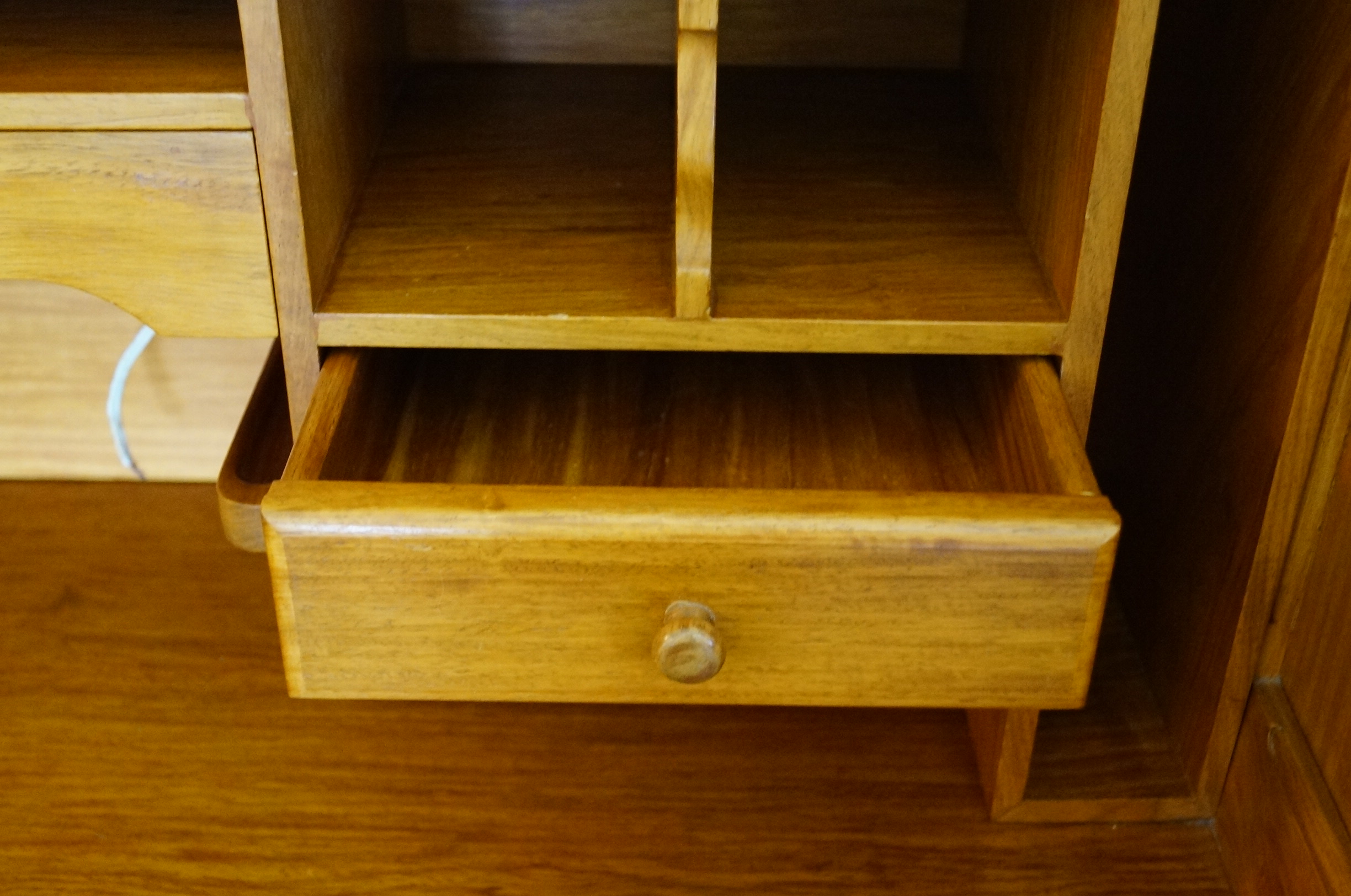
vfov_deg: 31.8
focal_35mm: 42
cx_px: 676
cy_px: 448
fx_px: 1574
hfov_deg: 46.5
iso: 3200
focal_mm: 28
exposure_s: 1/15
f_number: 4.5
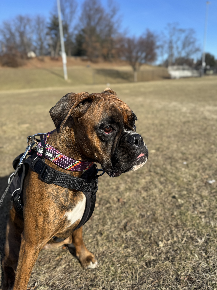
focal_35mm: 24
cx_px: 108
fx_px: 201
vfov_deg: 71.6
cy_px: 145
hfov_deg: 56.8
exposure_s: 1/2833
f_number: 1.78
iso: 80
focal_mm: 6.76
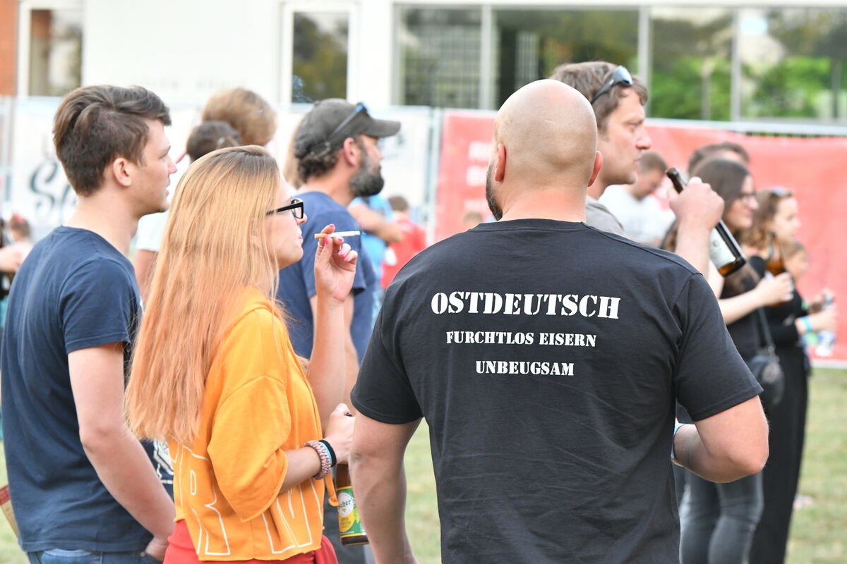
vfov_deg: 8.7
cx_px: 424
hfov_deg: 13.0
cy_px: 282
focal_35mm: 158
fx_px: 3705
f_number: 5.6
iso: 2000
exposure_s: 1/200
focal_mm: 105
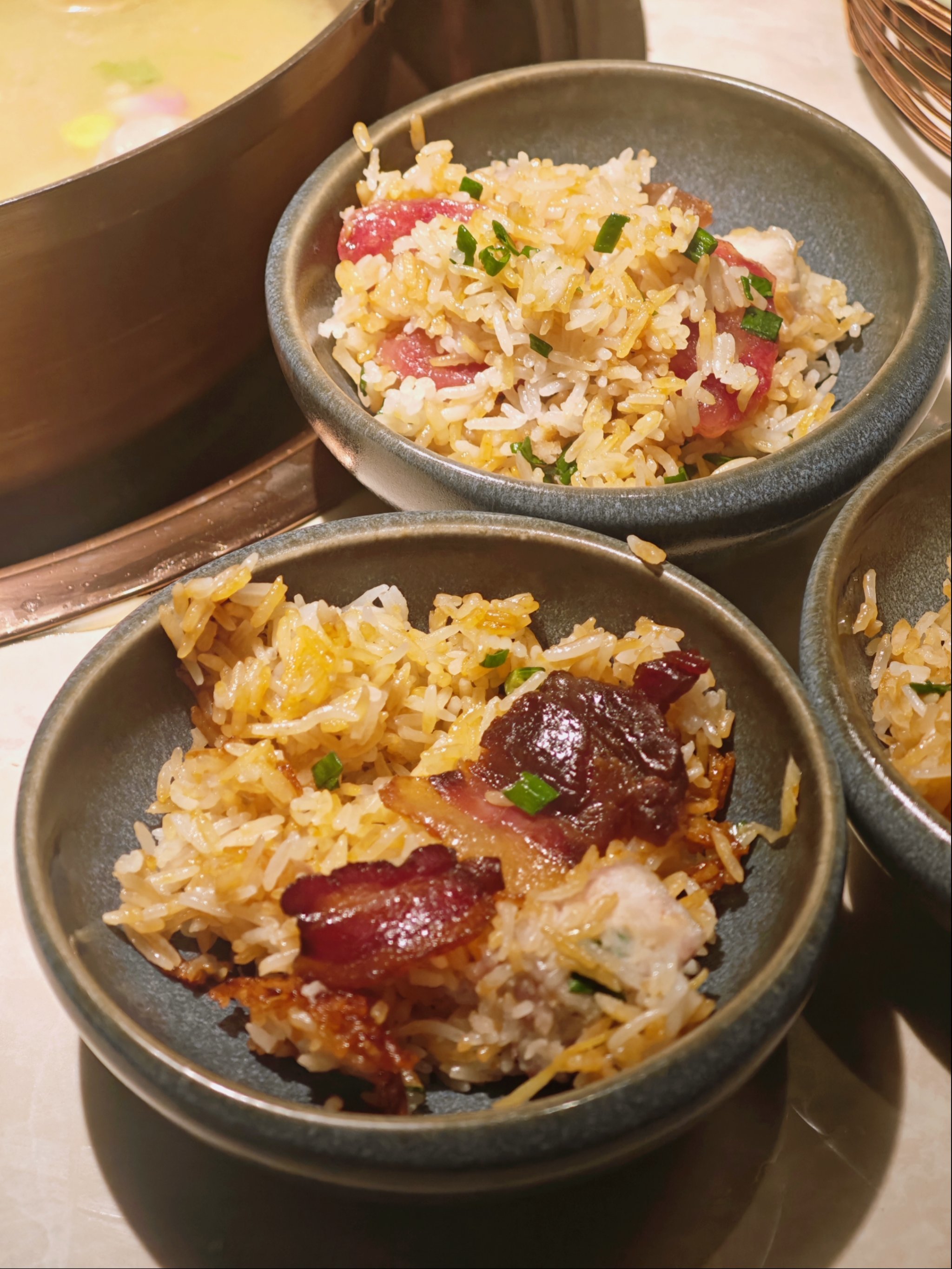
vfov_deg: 26.0
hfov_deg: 19.6
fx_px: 2750
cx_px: 476
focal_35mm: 75
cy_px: 634
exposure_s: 1/100
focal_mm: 12.28
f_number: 1.8
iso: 320
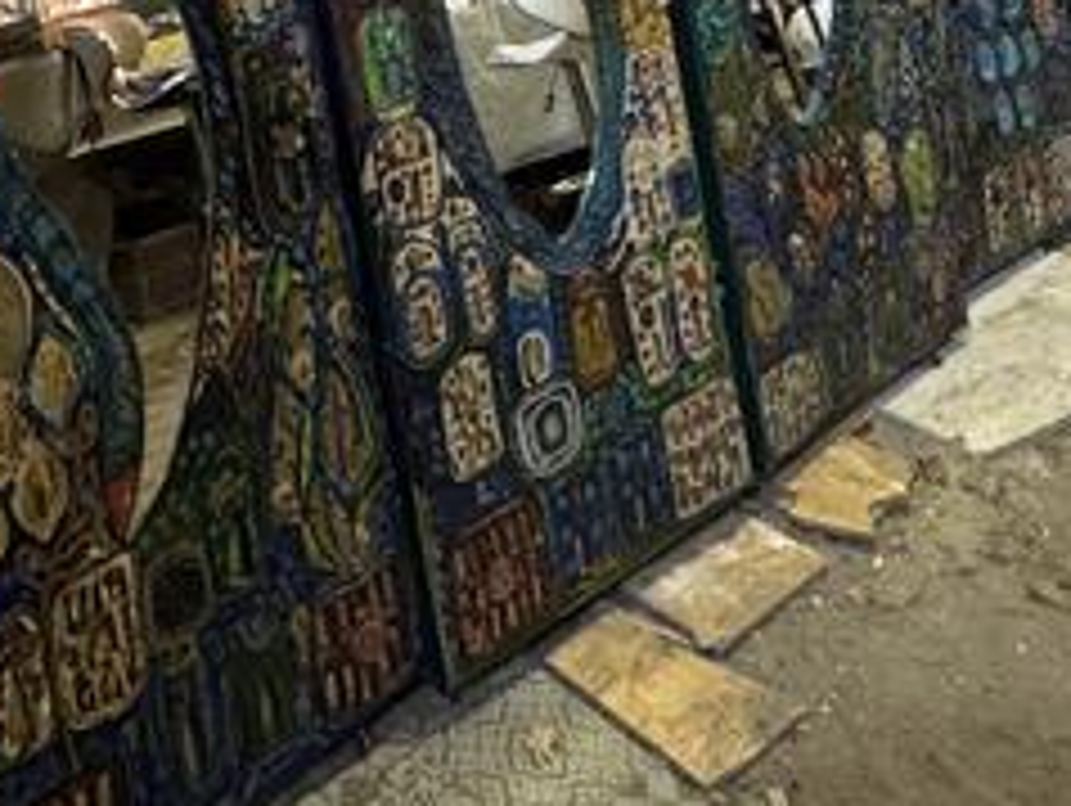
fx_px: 1456
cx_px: 292
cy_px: -329
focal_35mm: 47
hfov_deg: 39.5
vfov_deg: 25.2
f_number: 2.2
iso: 400
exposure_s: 1/50
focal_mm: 2.22
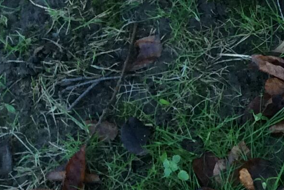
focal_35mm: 145
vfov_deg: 9.4
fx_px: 1144
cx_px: 598
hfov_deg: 12.3
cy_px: -19
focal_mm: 3.3
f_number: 2.4
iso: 64
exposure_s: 1/100
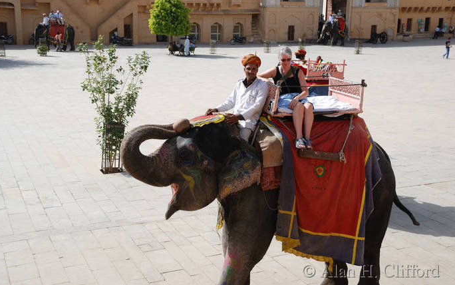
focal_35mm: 49
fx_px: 602
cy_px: 131
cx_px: 226
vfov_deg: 26.6
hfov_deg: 41.4
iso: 100
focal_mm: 31
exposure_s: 1/320
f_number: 6.3
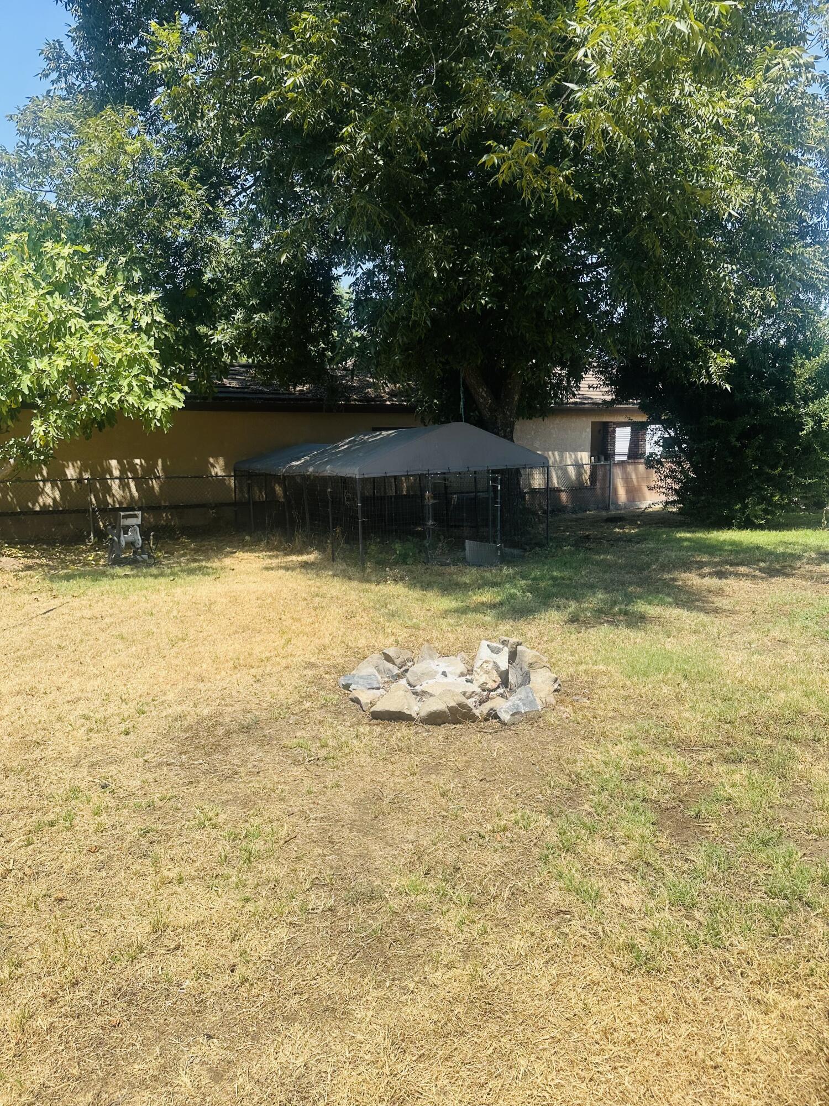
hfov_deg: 56.8
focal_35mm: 24
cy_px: 553
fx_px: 766
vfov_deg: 71.6
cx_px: 414
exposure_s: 1/3597
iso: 80
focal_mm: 6.86
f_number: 1.78
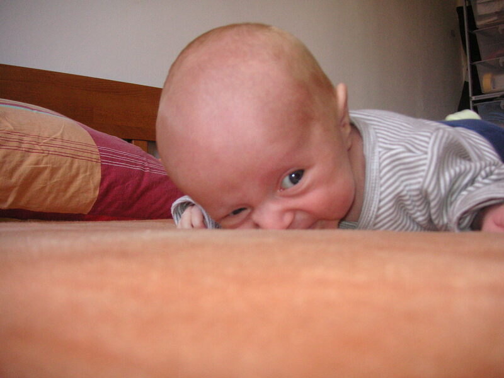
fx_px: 539
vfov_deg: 38.7
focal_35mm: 37
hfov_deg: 50.1
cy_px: 189
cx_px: 252
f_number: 2.8
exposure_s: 1/45
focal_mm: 6.1
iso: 160
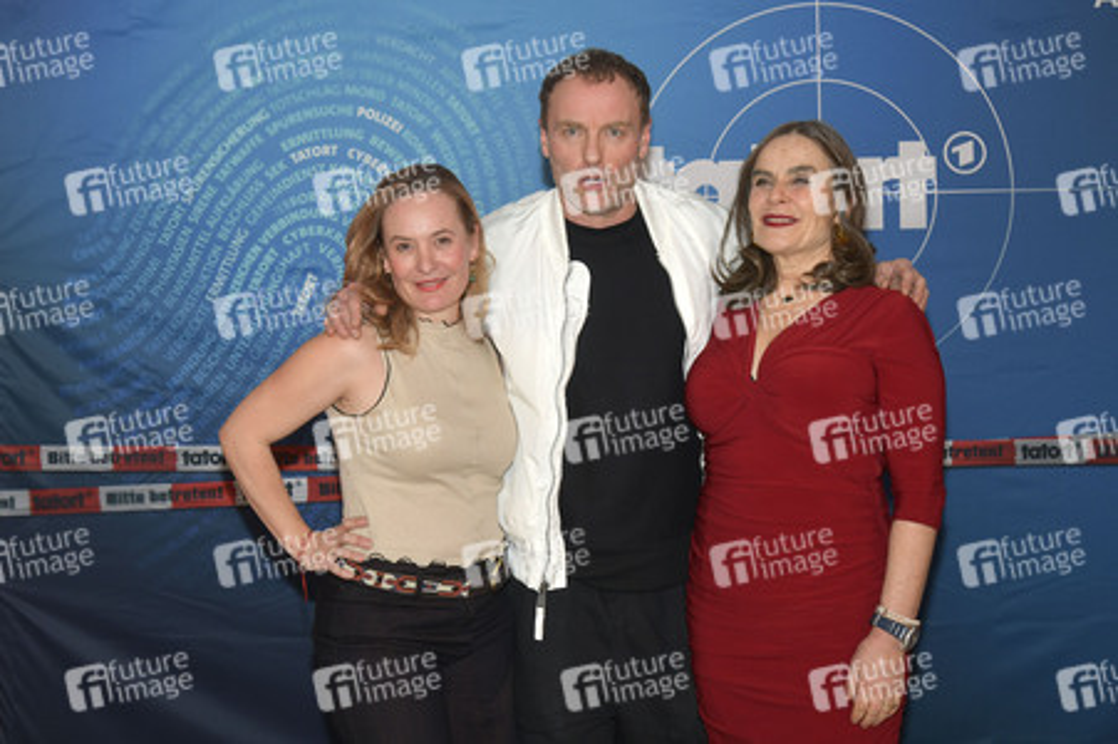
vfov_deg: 27.0
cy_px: 372
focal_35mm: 50
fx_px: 1552
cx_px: 559
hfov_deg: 39.6
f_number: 5.6
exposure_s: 1/200
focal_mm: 50
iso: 640
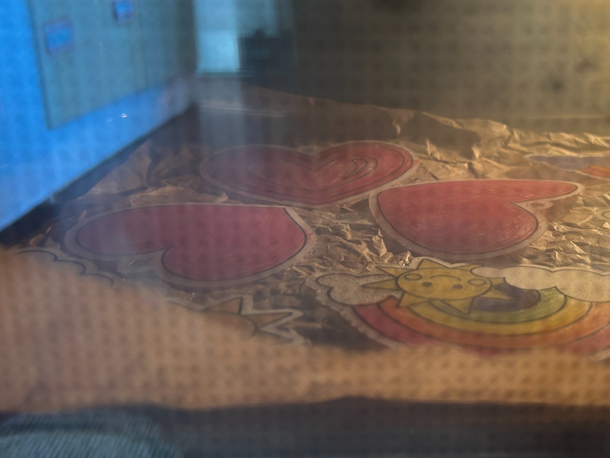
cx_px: 444
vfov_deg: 35.1
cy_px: 195
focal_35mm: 41
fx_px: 722
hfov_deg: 44.5
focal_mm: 5.7
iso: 125
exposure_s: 1/50
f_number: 1.5
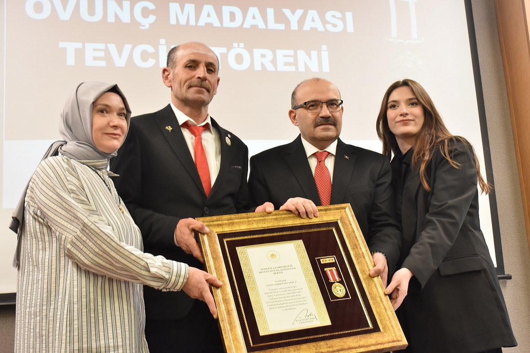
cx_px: 265
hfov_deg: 43.6
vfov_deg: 29.9
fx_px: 662
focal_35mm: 45
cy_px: 176
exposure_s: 1/50
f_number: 5
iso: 1600
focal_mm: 30
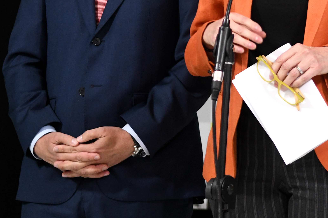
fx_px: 1403
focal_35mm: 154
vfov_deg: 8.8
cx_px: 351
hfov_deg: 13.1
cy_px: -25
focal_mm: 38
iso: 1600
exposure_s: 1/160
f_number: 2.8
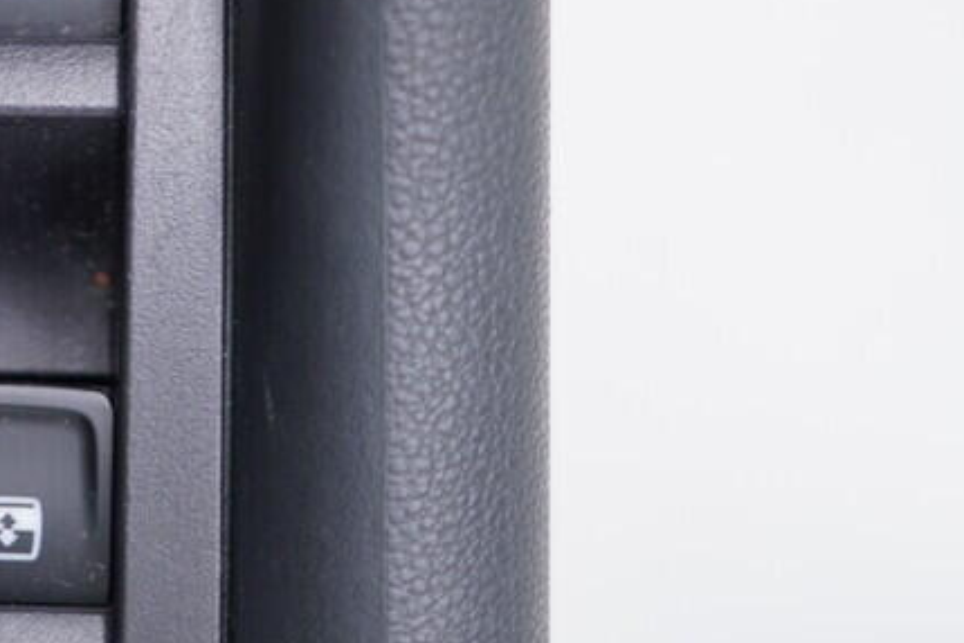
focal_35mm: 86
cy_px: 194
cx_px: -169
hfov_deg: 22.0
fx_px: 2303
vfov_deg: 15.8
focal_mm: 24
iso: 250
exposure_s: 1/40
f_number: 2.8
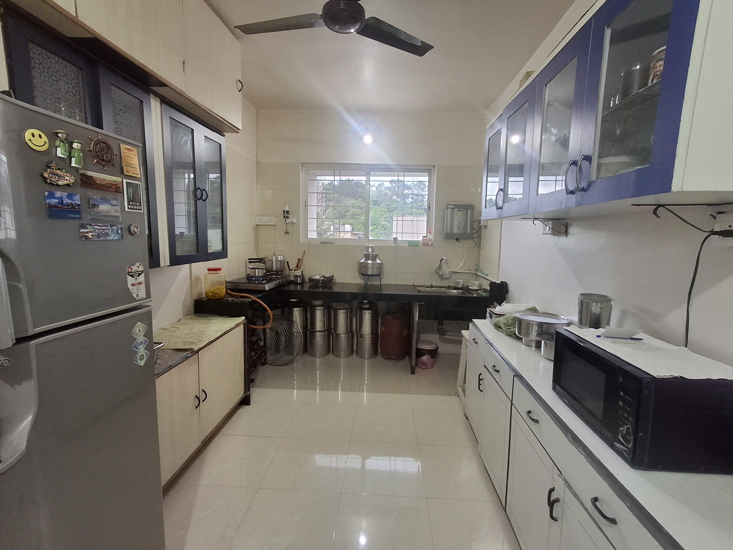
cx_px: 366
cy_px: 275
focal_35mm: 16
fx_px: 339
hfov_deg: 94.5
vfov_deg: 78.1
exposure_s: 1/50
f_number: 2.2
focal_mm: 1.64
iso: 160
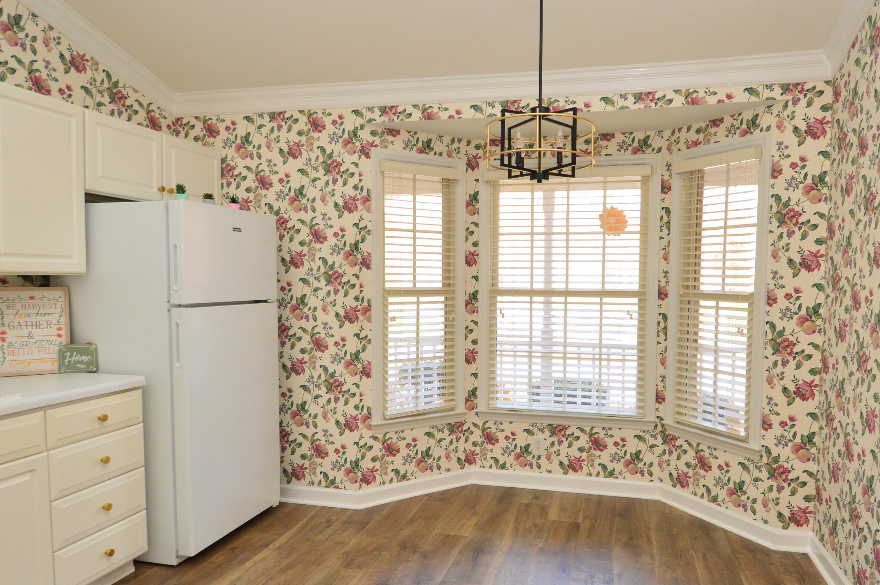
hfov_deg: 78.0
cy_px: 316
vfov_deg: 57.1
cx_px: 512
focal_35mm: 22
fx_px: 537
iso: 400
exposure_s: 1/40
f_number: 4.5
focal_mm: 10
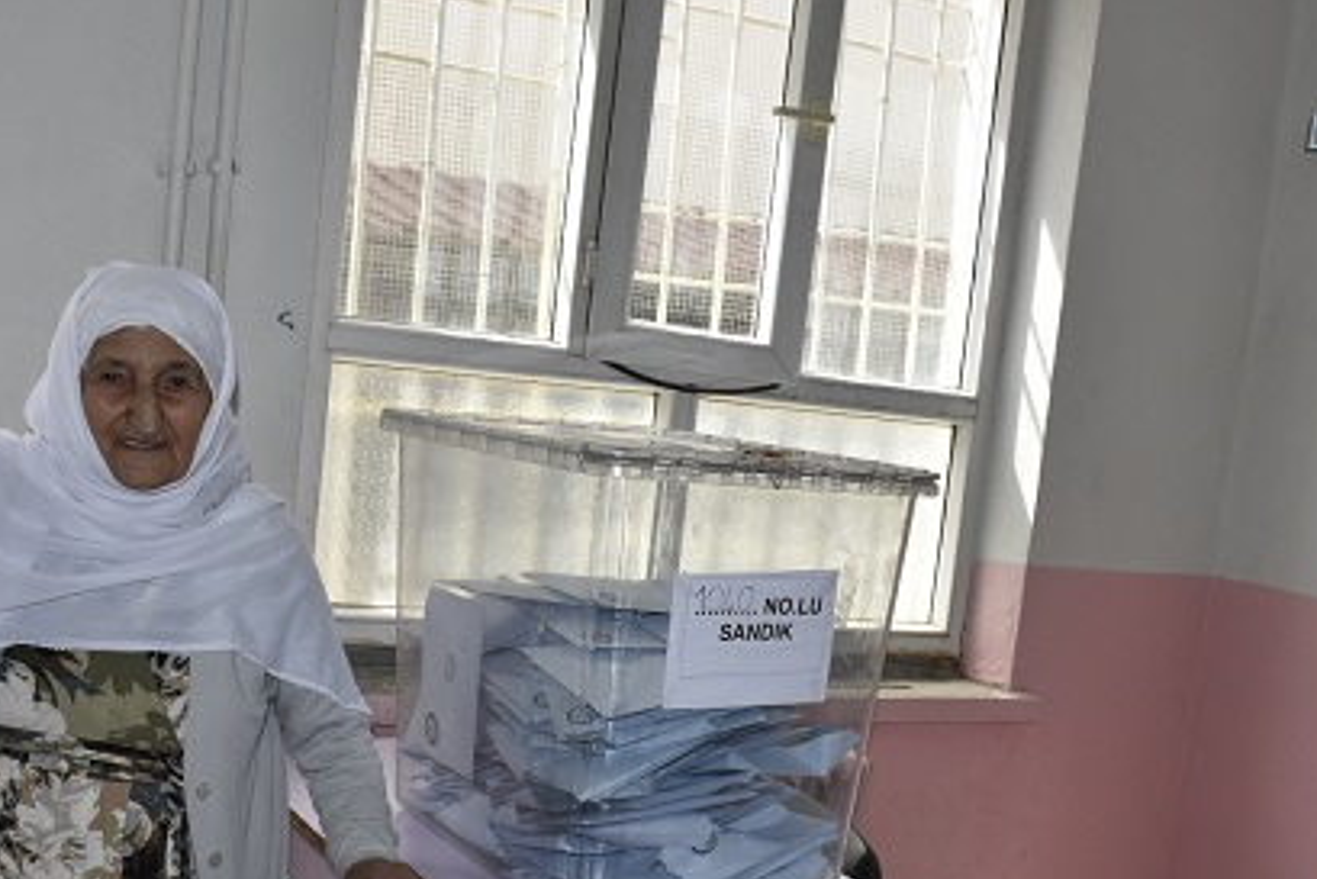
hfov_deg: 44.4
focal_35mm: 44
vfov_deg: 30.3
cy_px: 580
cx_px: 576
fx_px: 1610
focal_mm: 20
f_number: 11
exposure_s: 1/250
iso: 1000
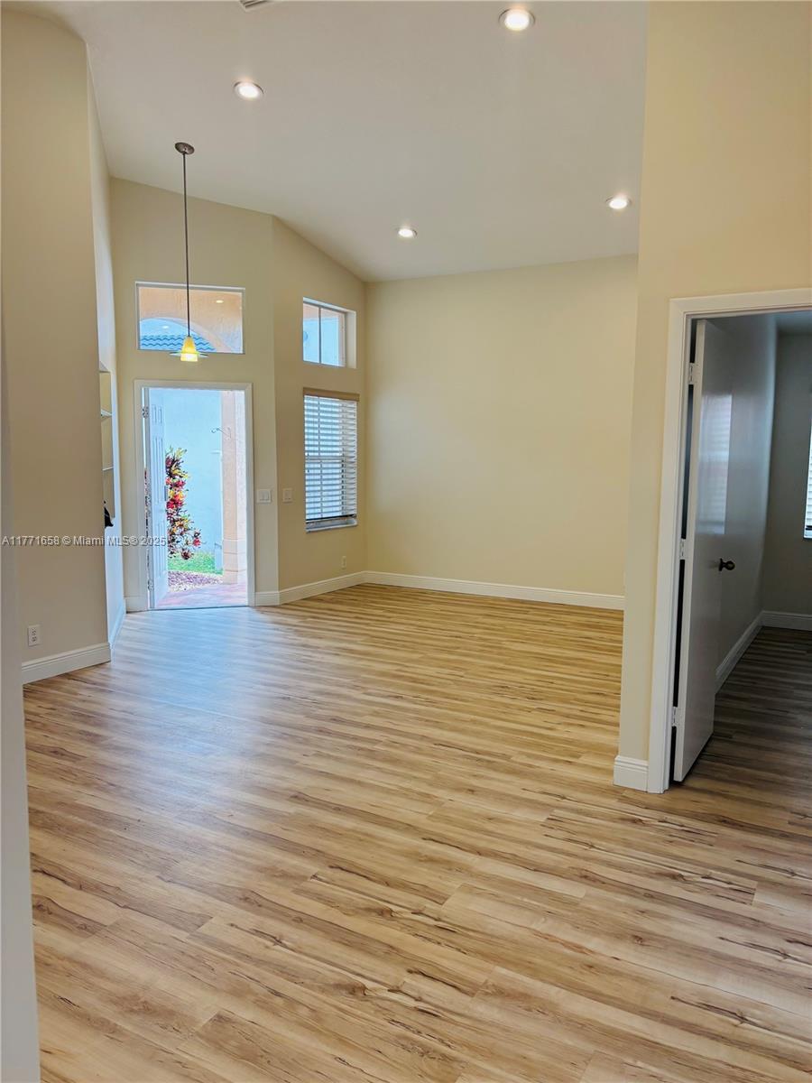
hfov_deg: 53.1
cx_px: 406
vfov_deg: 67.3
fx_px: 813
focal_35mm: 26
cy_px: 542
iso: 64
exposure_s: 1/159
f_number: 1.6
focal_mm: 5.96
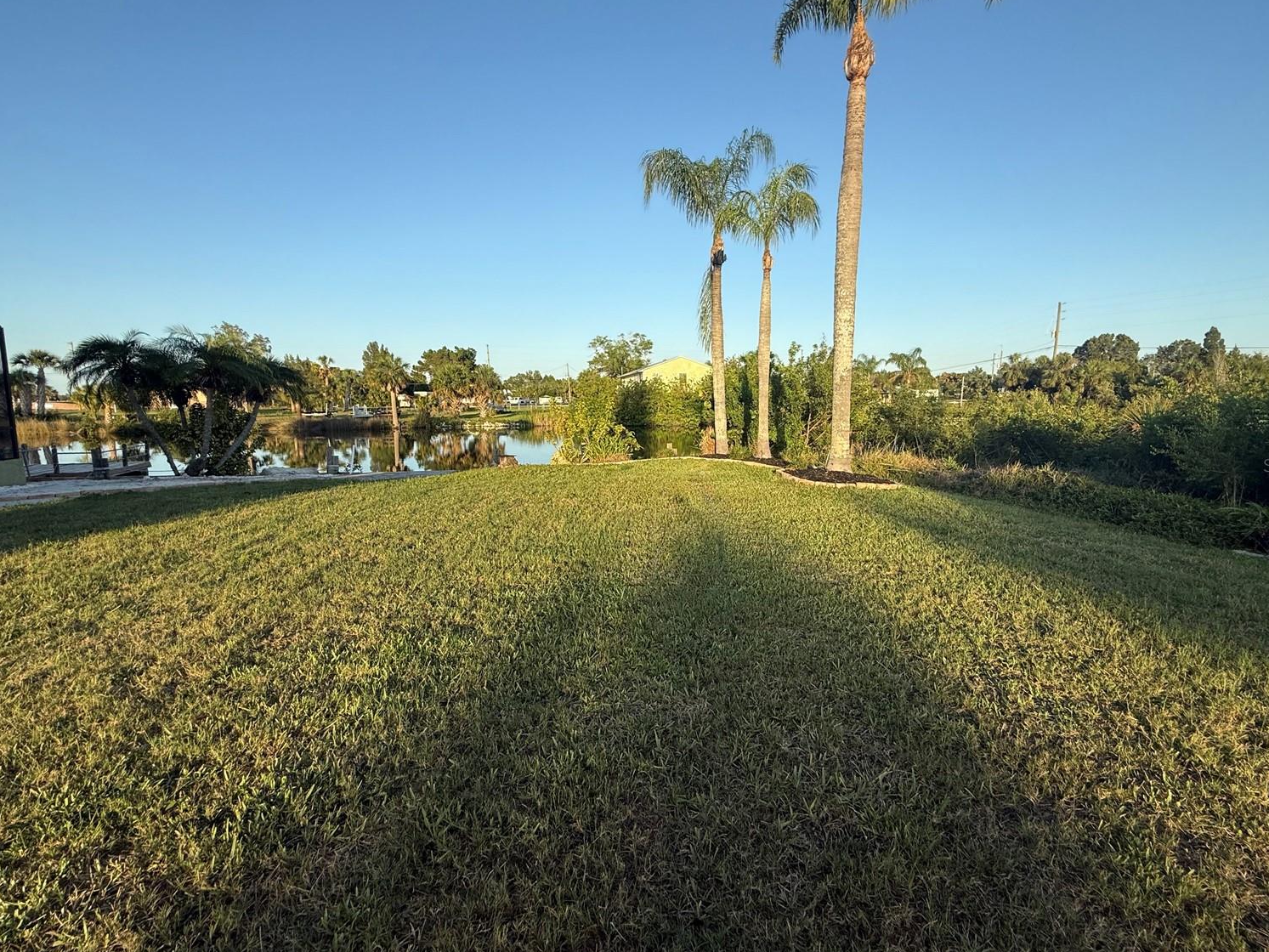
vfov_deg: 81.7
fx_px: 550
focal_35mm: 15
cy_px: 465
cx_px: 664
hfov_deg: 98.1
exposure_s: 1/864
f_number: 2.2
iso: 50
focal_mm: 2.22
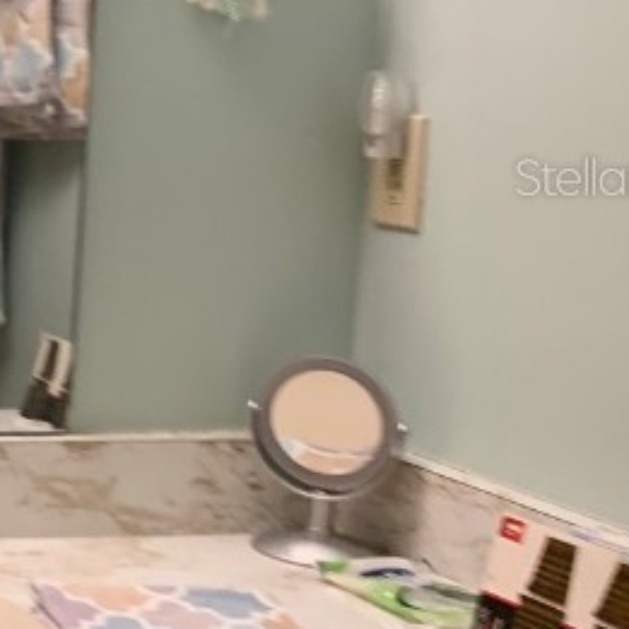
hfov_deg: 16.3
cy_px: 176
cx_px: -492
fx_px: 1850
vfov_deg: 19.2
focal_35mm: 90
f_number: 1.8
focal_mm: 4.25
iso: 80
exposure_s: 1/60
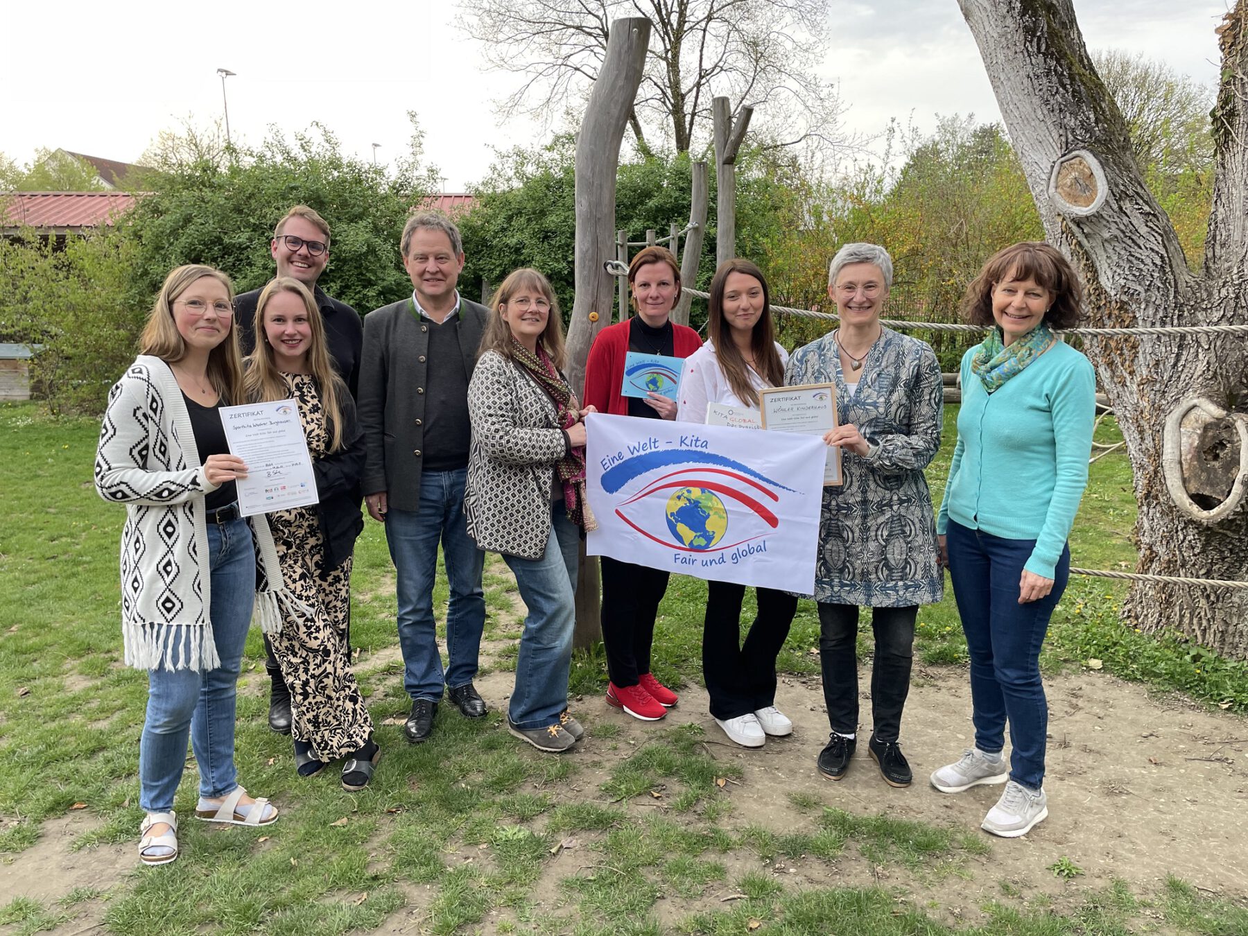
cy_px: 468
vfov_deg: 53.1
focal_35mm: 26
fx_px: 937
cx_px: 624
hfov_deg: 67.3
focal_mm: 4.2
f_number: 1.6
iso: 64
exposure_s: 1/121
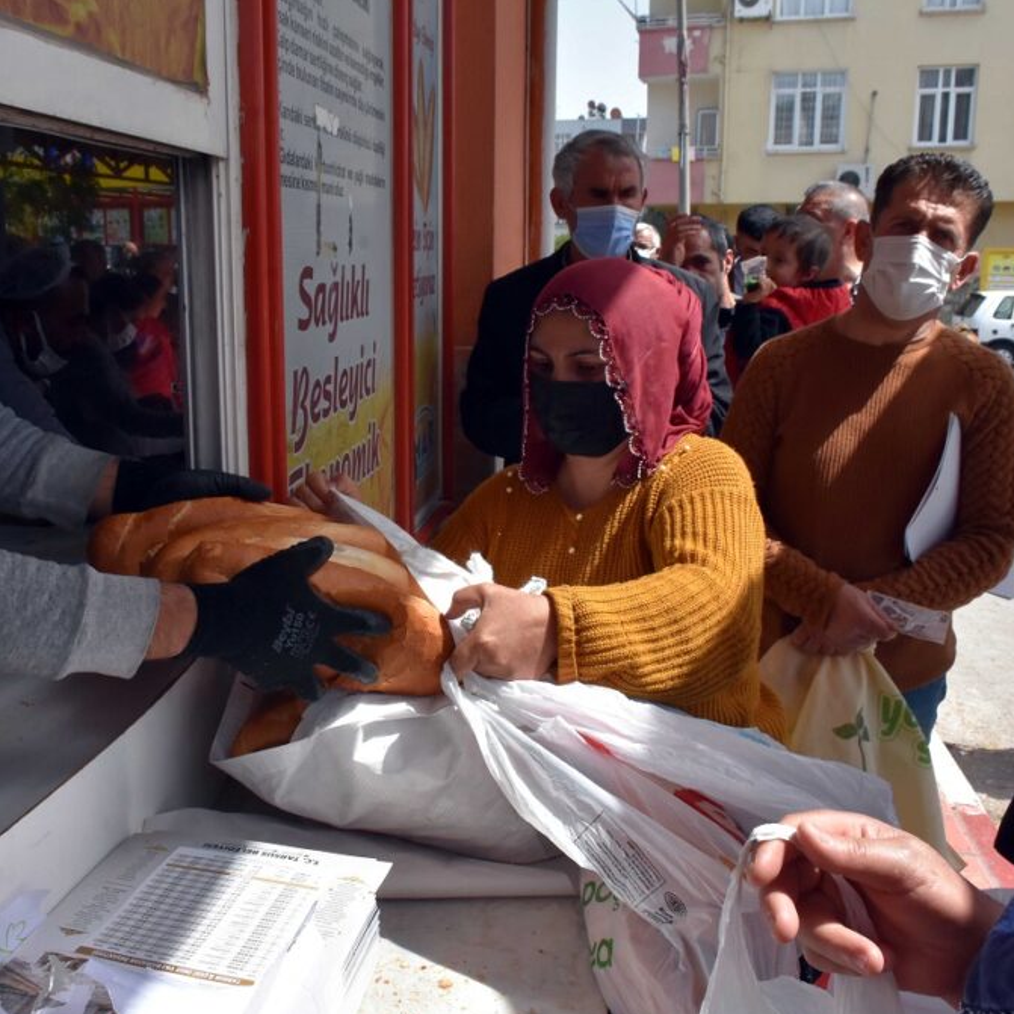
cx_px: 410
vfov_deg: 47.2
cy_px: 510
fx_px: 1160
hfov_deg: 47.0
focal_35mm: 35
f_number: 14
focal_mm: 18
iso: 1250
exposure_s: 1/800
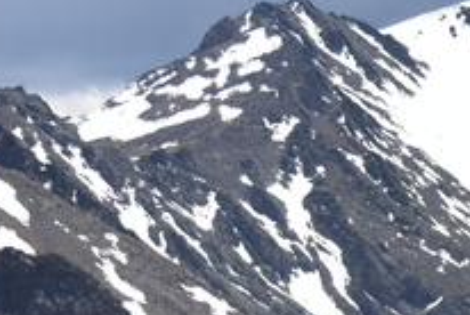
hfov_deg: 4.8
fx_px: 5517
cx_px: 1063
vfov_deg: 3.2
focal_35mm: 422
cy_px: 662
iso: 100
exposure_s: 1/320
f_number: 9
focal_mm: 68
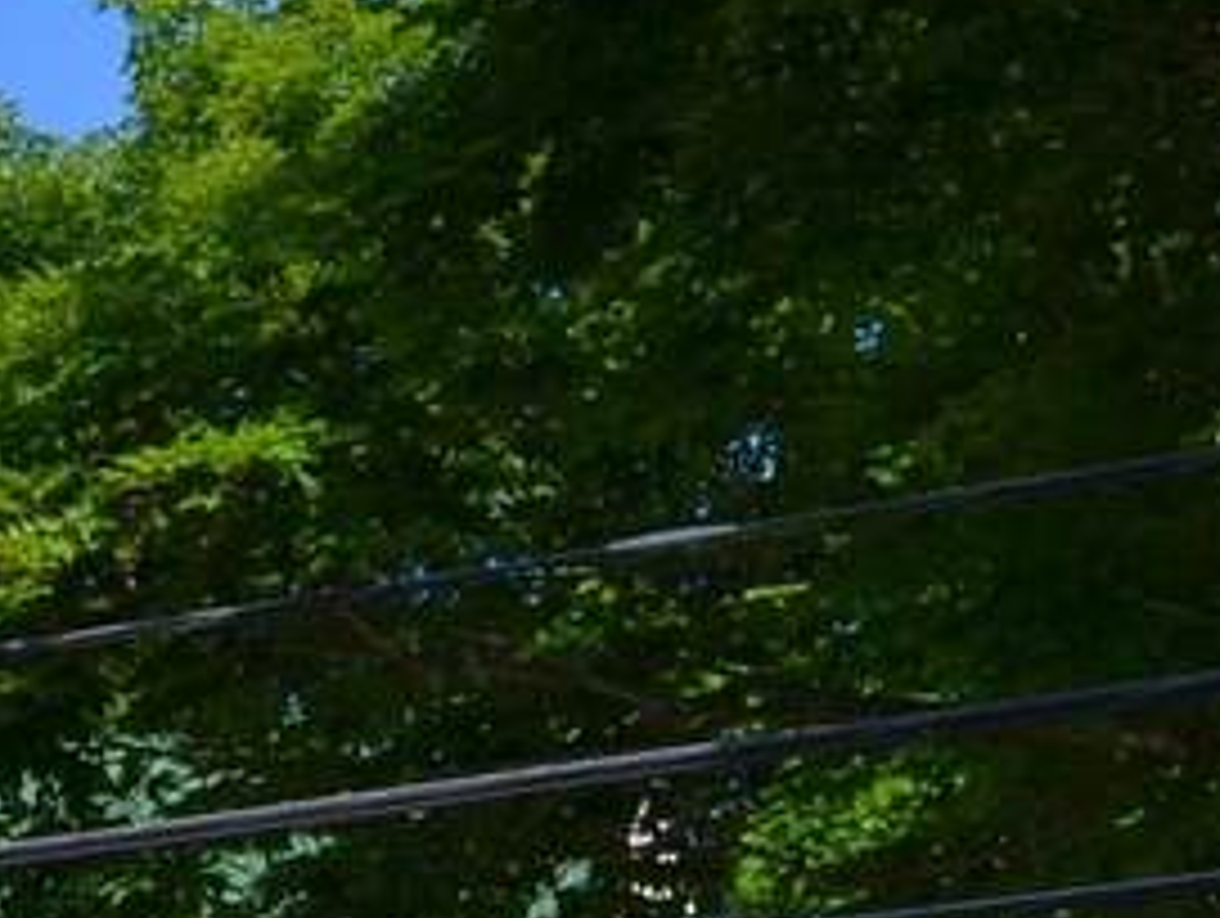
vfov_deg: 7.5
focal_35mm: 195
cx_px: -1234
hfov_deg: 9.5
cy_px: 1352
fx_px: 6882
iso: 100
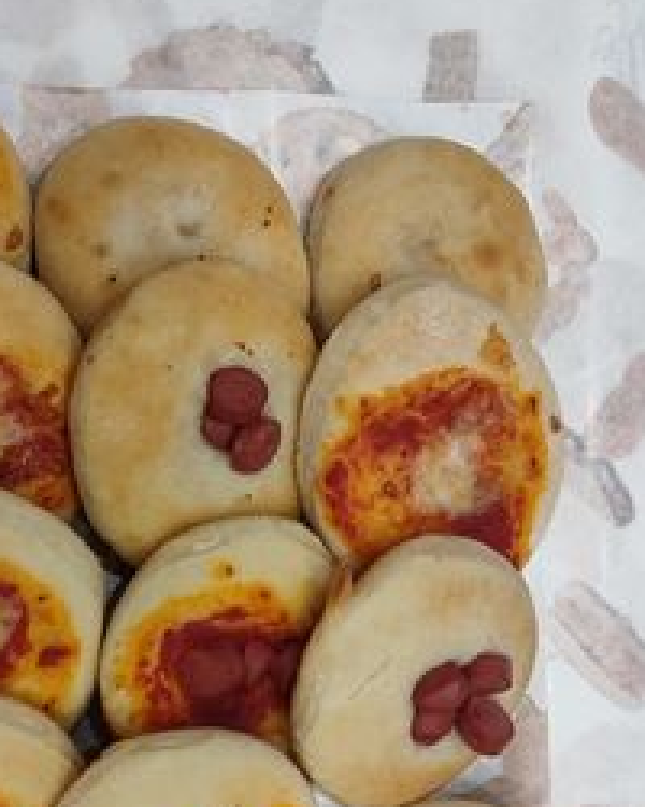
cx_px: 194
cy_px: 613
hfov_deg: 36.8
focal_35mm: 40
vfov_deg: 44.2
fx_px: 954
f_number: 1.89
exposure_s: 1/100
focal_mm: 5.89
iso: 1026
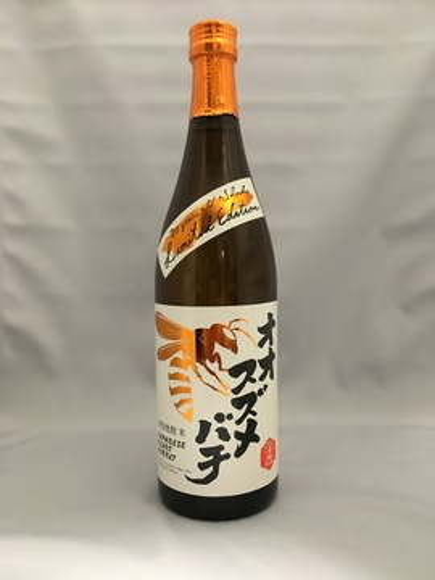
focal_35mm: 29
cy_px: 290
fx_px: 486
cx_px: 218
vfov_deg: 61.7
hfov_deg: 48.2
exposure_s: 1/15
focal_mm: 4.15
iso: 200
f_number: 2.2
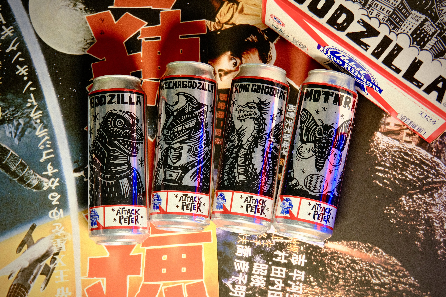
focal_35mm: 57
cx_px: 223
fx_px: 706
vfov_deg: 23.8
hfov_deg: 35.1
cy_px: 148
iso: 400
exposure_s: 1/320
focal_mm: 37.9
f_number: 2.8
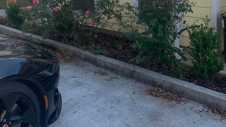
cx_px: 95
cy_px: -22
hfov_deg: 42.8
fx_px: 287
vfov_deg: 23.0
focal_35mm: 48
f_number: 1.8
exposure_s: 1/463
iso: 25
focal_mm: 4.25
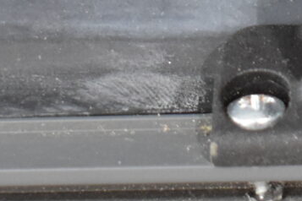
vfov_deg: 3.4
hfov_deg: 5.0
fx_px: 3431
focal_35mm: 409
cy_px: -22
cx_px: 413
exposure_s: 1/125
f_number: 4.8
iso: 1400
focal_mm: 38
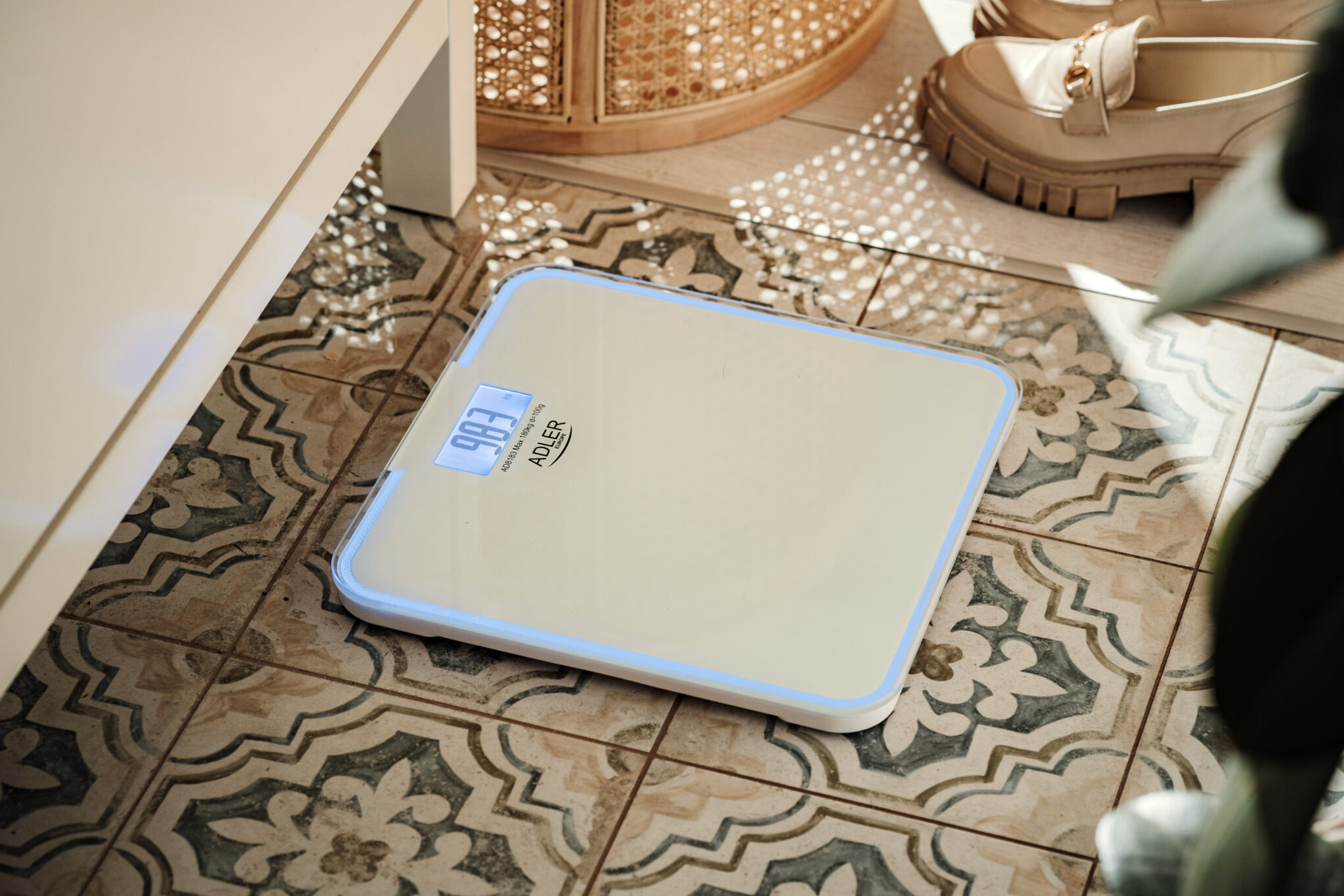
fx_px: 3957
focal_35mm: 106
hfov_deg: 19.3
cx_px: 703
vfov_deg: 12.9
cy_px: 386
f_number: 4
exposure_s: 1/15
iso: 200
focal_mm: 85
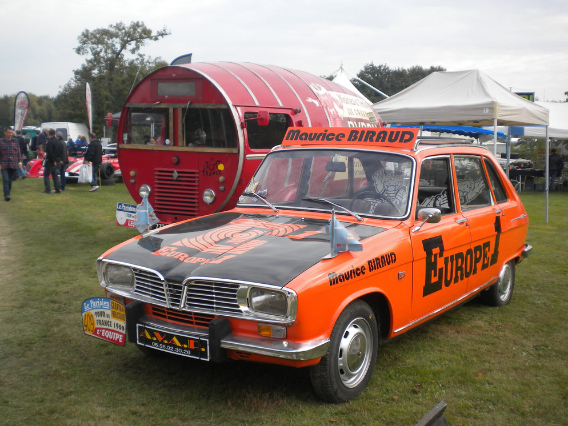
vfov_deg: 32.9
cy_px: 226
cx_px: 287
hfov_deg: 42.9
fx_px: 722
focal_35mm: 44
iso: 80
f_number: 4.9
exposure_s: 1/248
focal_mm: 7.4
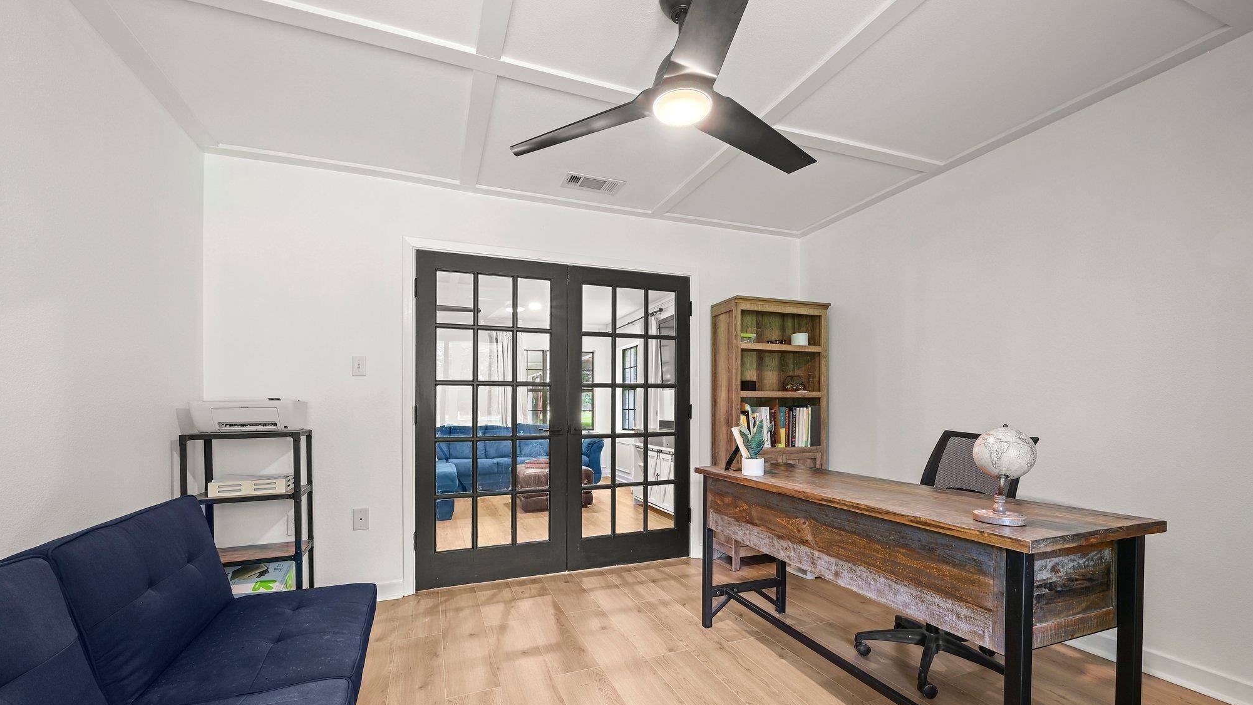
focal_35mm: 15
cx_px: 640
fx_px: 498
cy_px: 412
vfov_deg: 70.0
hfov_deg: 103.0
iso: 200
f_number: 10
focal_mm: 14
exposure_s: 2
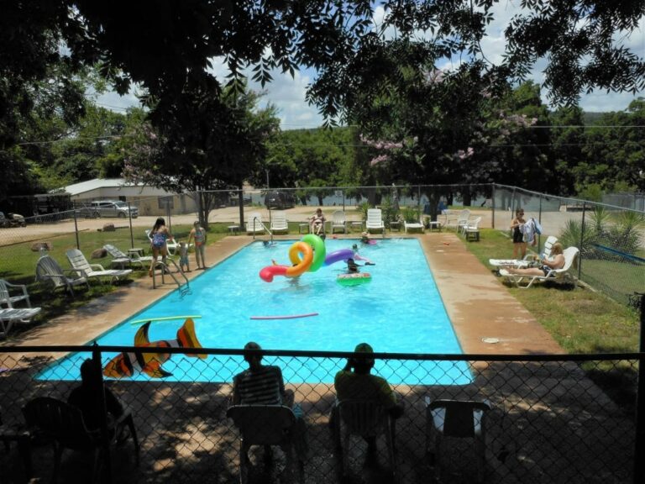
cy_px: 242
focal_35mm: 28
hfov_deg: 63.4
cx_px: 322
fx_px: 522
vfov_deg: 49.7
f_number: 3.7
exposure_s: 1/1250
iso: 80
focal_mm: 5
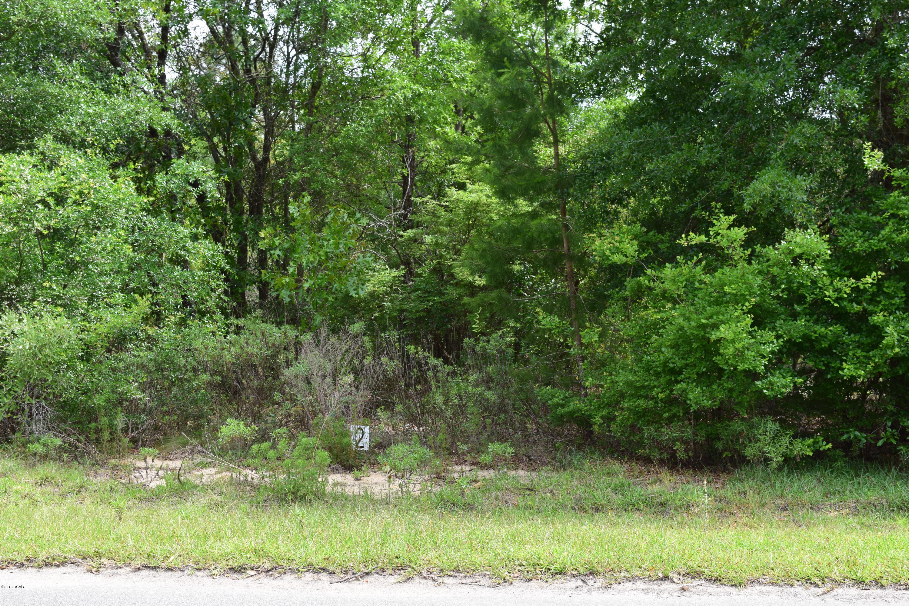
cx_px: 454
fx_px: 1212
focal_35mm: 48
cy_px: 303
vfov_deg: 28.1
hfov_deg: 41.1
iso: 400
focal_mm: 32
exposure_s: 1/250
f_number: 10
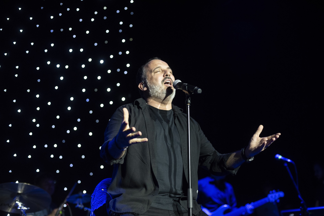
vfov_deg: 27.0
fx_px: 450
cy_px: 108
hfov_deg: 39.6
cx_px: 162
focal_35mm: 50
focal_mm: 50
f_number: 2.8
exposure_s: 1/400
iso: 3200
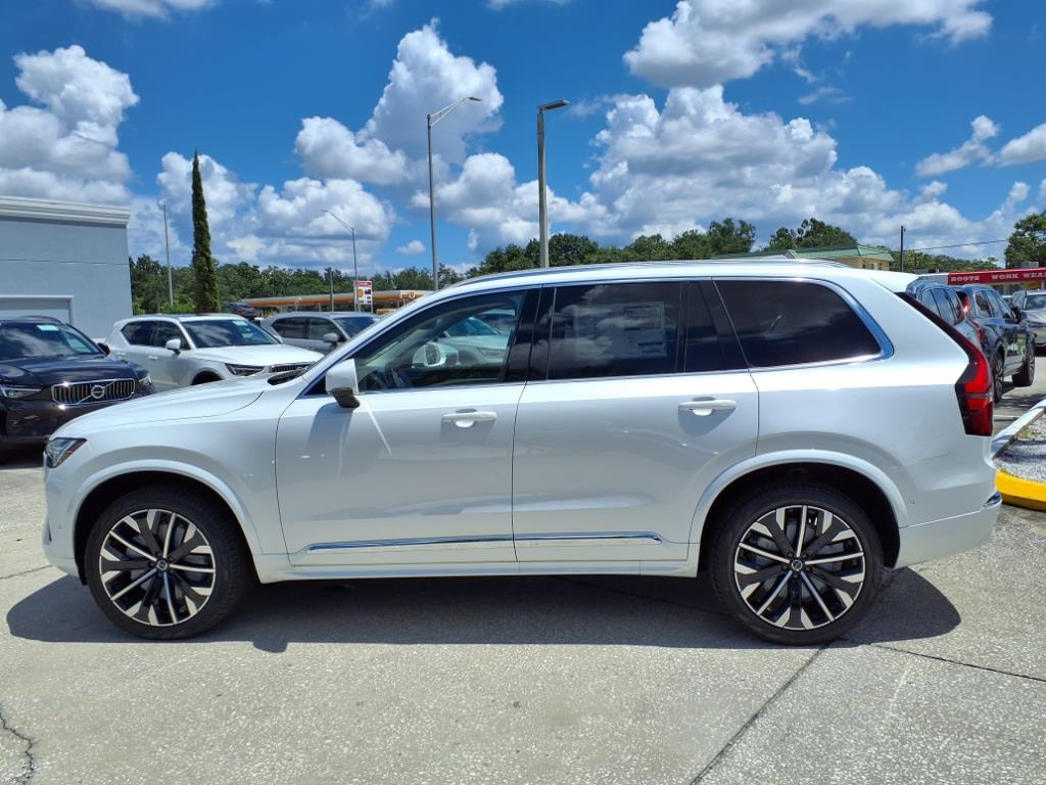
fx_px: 816
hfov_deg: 65.3
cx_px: 523
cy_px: 392
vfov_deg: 51.4
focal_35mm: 27
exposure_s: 1/5000
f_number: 1.9
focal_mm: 3.58
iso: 40
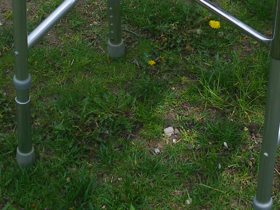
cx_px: 183
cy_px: -72
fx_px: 809
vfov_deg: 14.1
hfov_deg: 19.6
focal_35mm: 100
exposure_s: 1/320
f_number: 3.5
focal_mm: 6.3
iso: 80
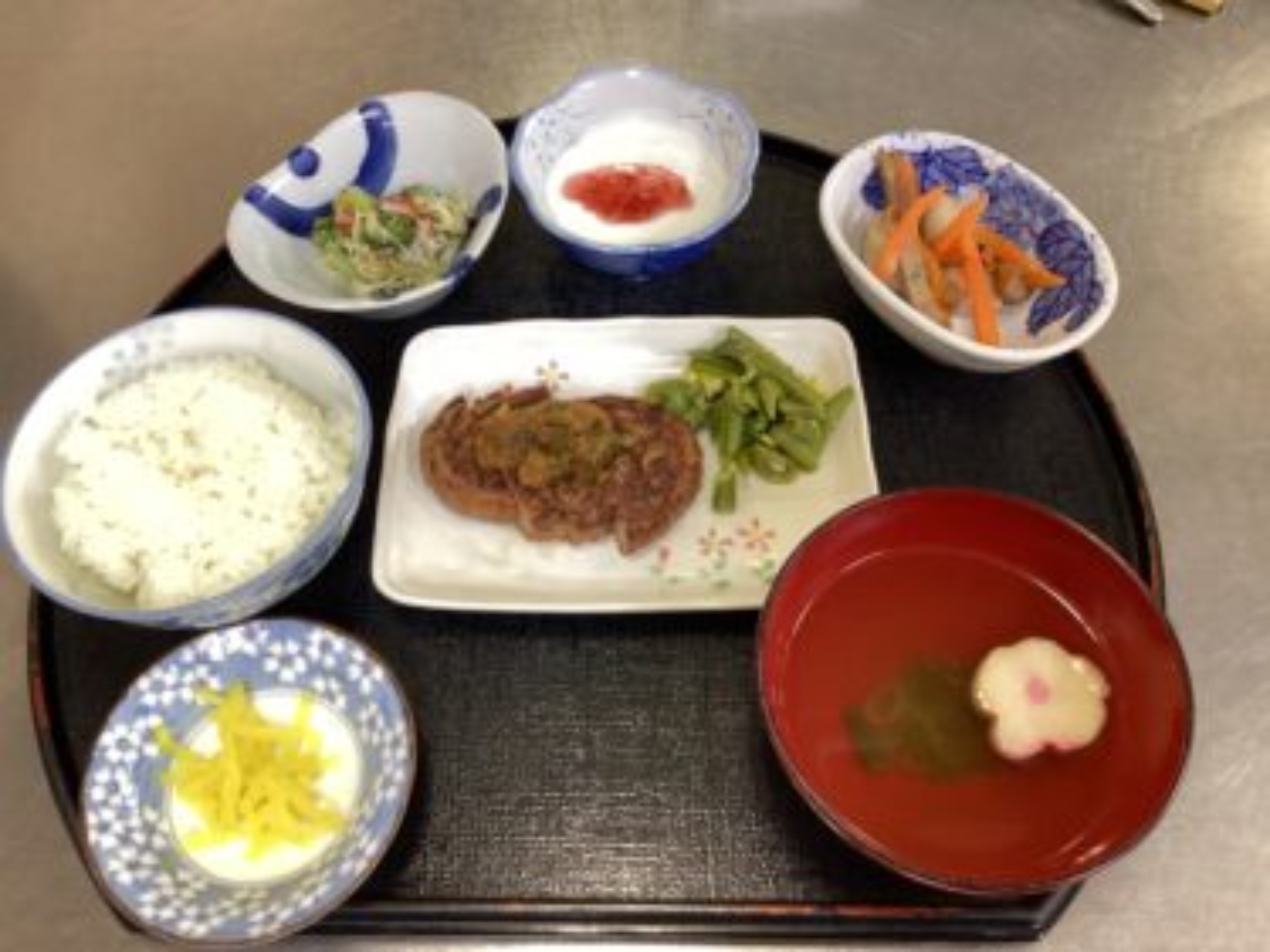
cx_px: 635
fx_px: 1137
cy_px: 476
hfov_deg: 58.4
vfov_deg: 45.4
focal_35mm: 31
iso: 250
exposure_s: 1/40
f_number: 2.4
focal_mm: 3.3
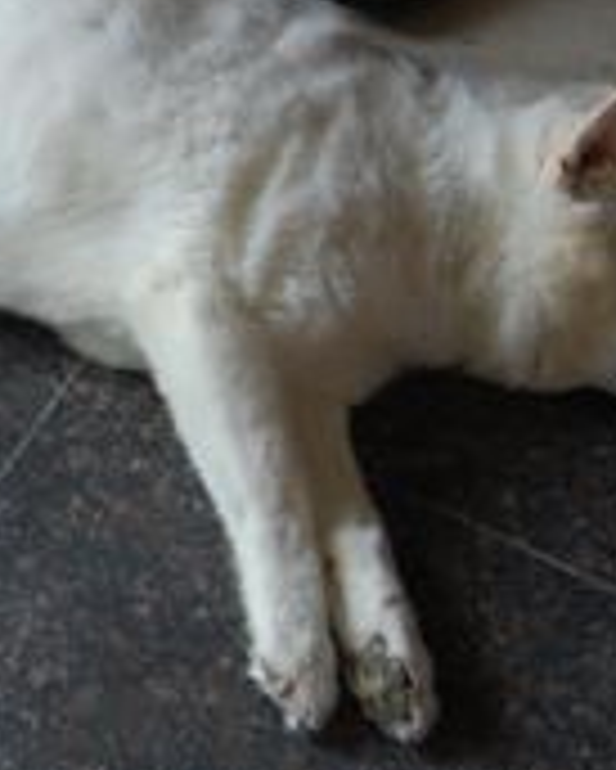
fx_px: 2436
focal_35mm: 107
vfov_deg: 17.7
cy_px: 72
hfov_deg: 13.9
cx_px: -175
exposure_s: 1/80
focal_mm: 26
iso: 400
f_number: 4.5
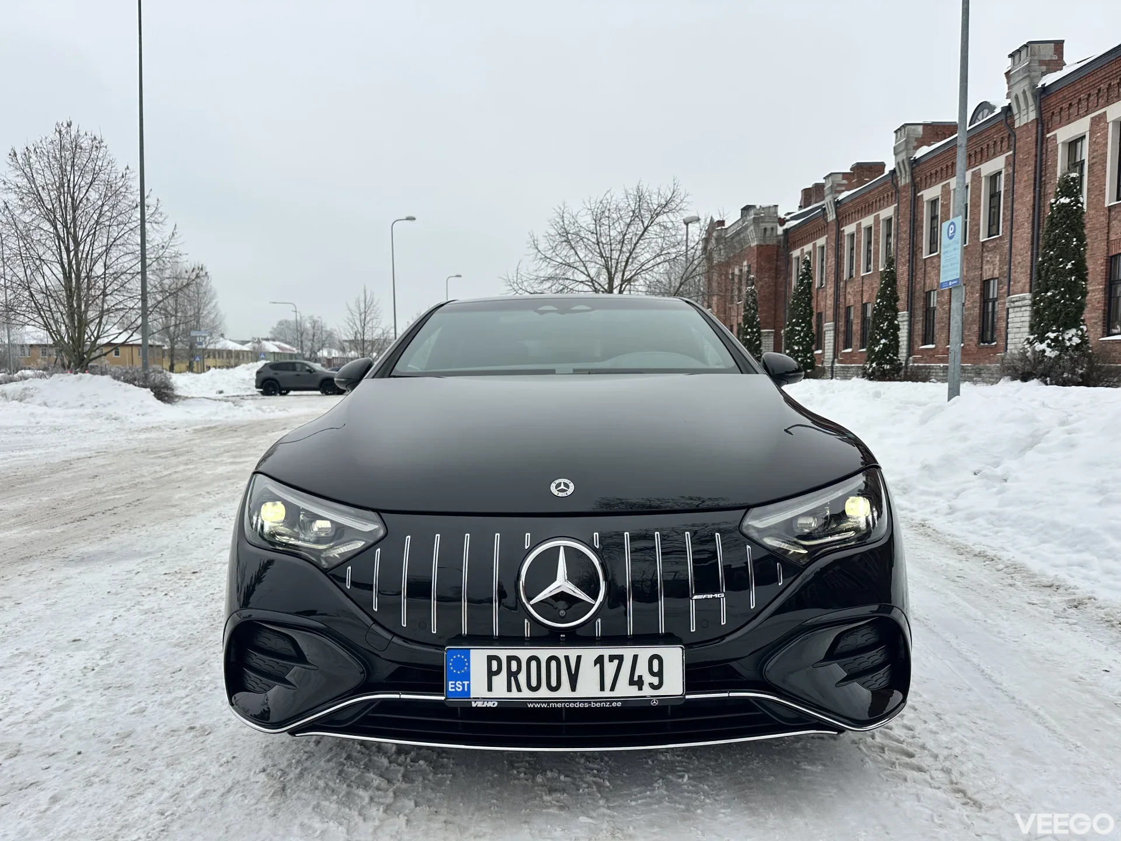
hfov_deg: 71.6
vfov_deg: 56.8
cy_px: 420
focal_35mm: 24
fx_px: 777
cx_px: 560
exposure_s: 1/469
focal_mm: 6.86
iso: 80
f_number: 1.78
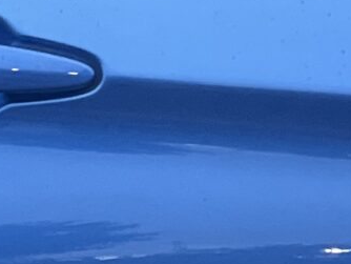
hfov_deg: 9.1
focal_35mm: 199
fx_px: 2019
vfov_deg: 7.5
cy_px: 220
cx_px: -451
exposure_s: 1/33
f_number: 1.5
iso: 500
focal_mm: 5.7
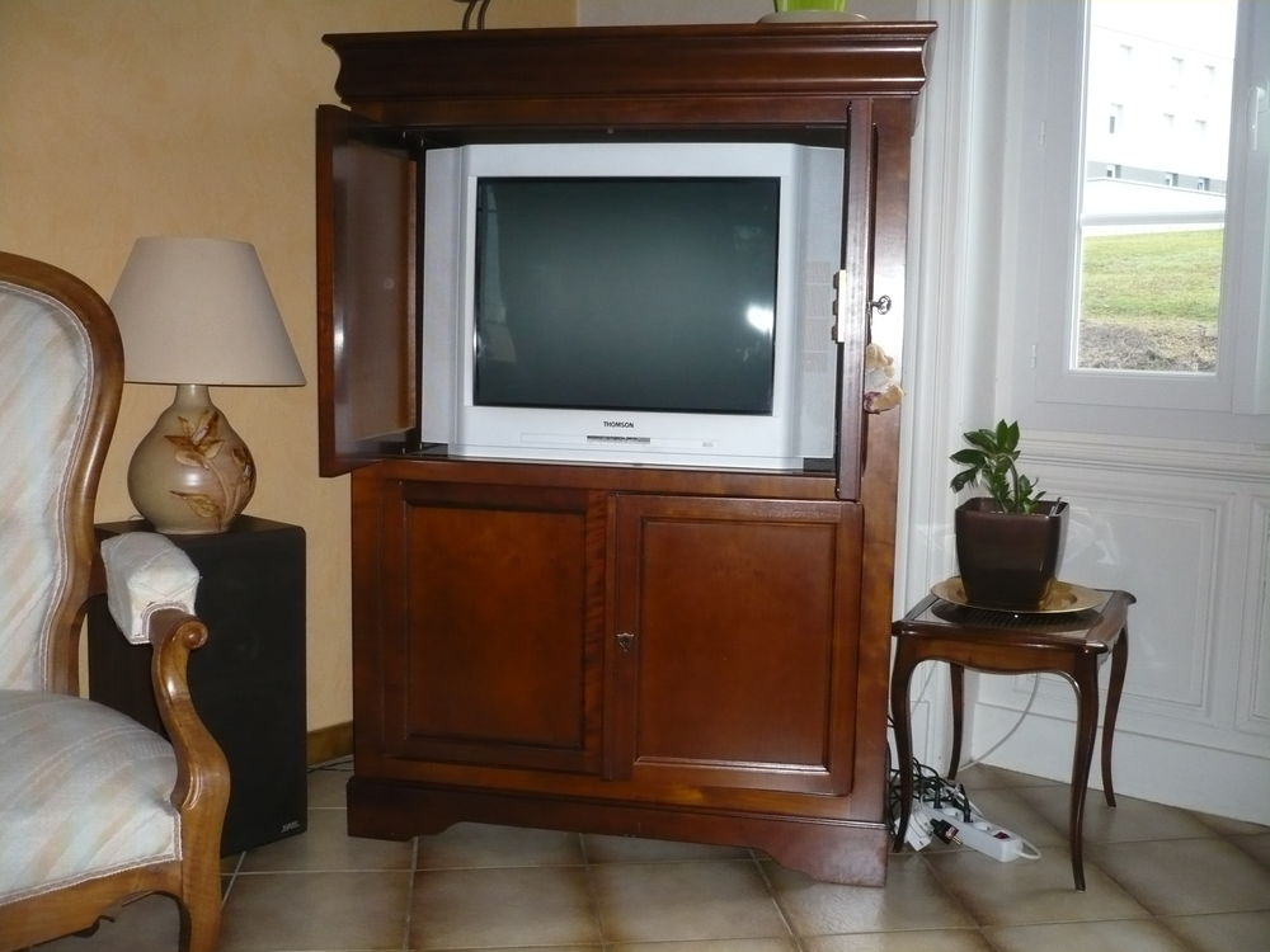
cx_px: 635
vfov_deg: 40.7
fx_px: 1284
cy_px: 476
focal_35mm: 35
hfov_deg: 52.6
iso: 250
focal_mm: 5.8
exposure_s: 1/30
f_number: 2.8
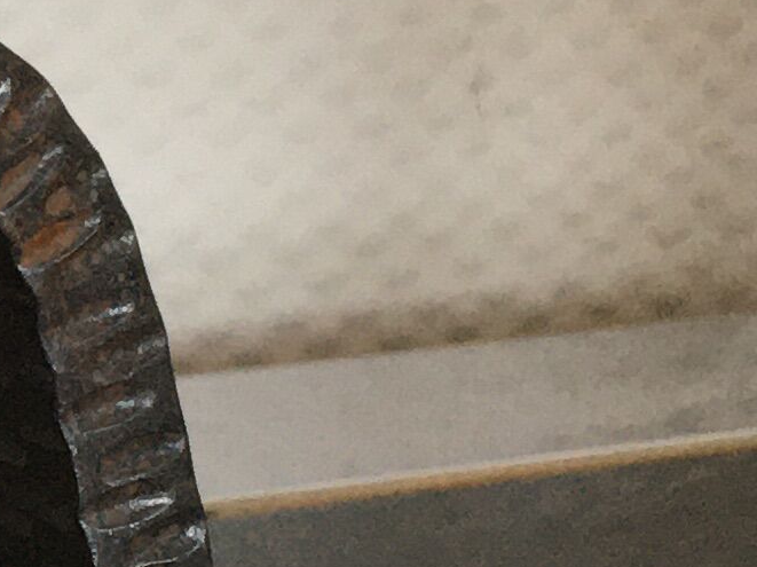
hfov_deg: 10.5
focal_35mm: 177
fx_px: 3869
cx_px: -645
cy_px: 317
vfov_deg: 8.4
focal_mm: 4.15
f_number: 2.2
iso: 125
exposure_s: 1/33
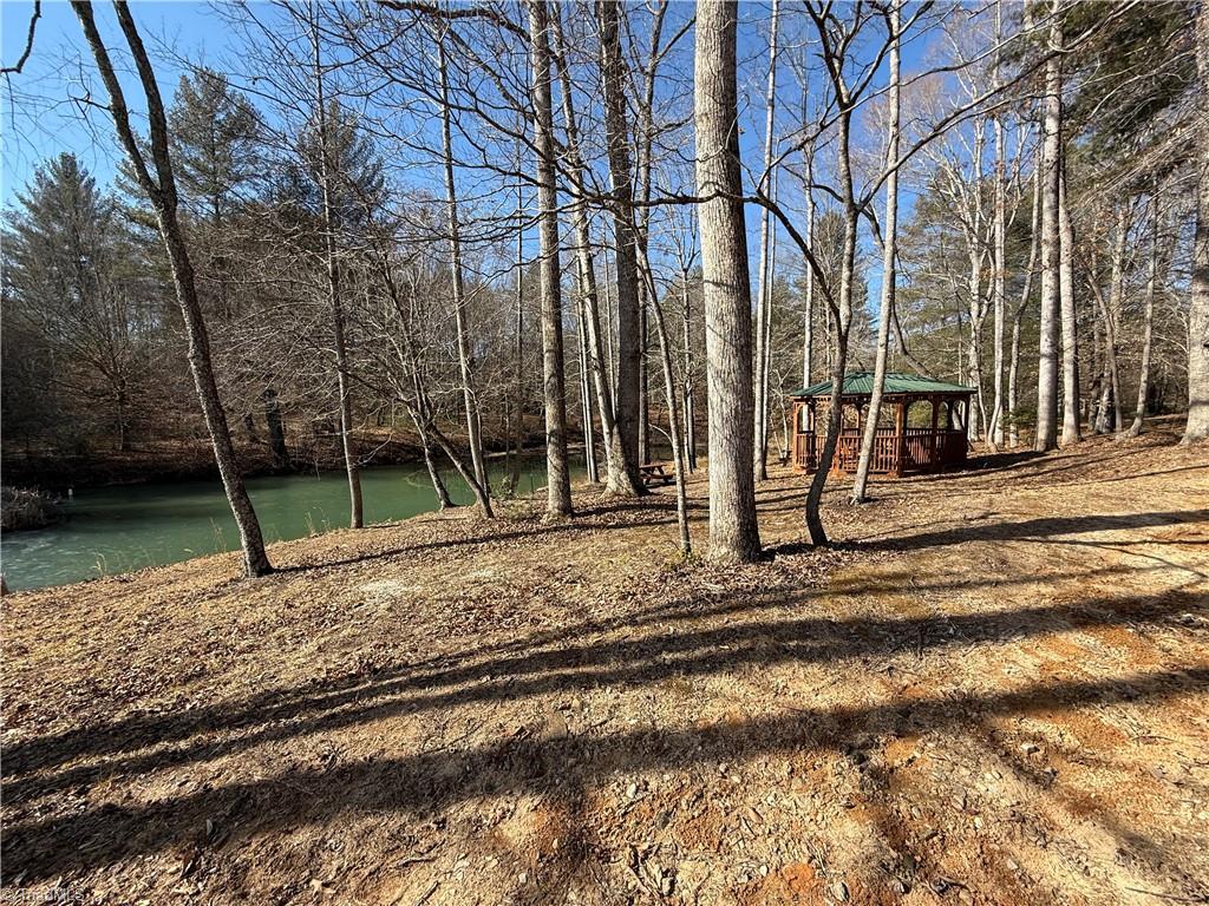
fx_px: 489
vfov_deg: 85.7
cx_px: 604
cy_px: 453
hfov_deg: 102.1
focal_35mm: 14
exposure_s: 1/1050
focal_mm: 2.22
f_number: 2.2
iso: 50
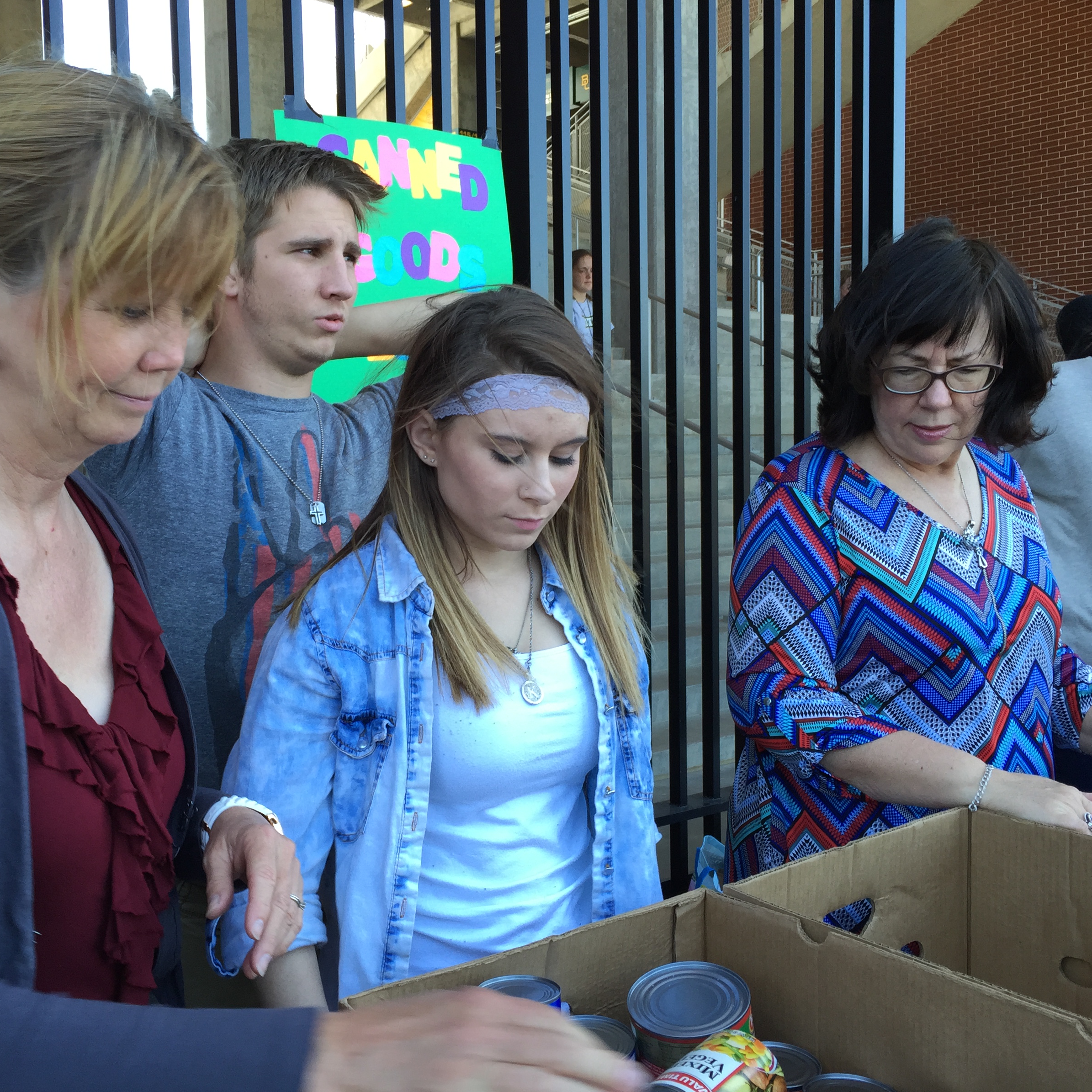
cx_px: 462
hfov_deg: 47.1
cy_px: 538
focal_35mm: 35
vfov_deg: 47.2
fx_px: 1249
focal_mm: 4.15
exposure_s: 1/120
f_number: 2.2
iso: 32
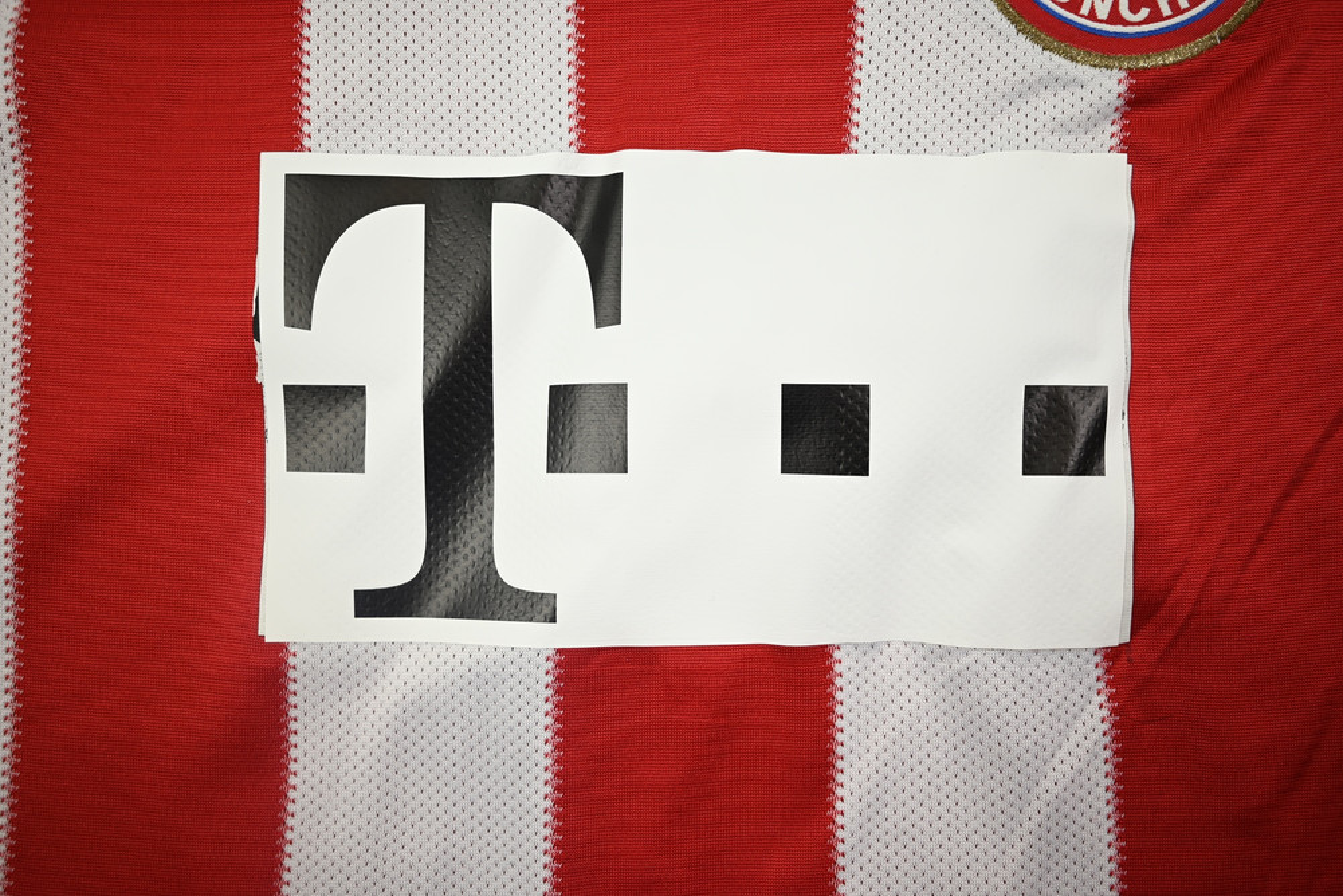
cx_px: 672
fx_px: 1138
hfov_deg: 61.1
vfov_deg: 43.0
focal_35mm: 30
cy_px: 448
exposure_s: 1/125
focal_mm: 30.5
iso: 200
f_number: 4.8
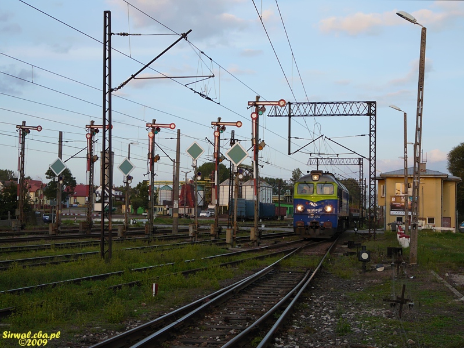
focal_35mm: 52
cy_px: 174
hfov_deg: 36.8
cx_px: 232
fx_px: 697
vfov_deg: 28.0
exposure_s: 1/160
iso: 100
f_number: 3.6
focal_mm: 8.5
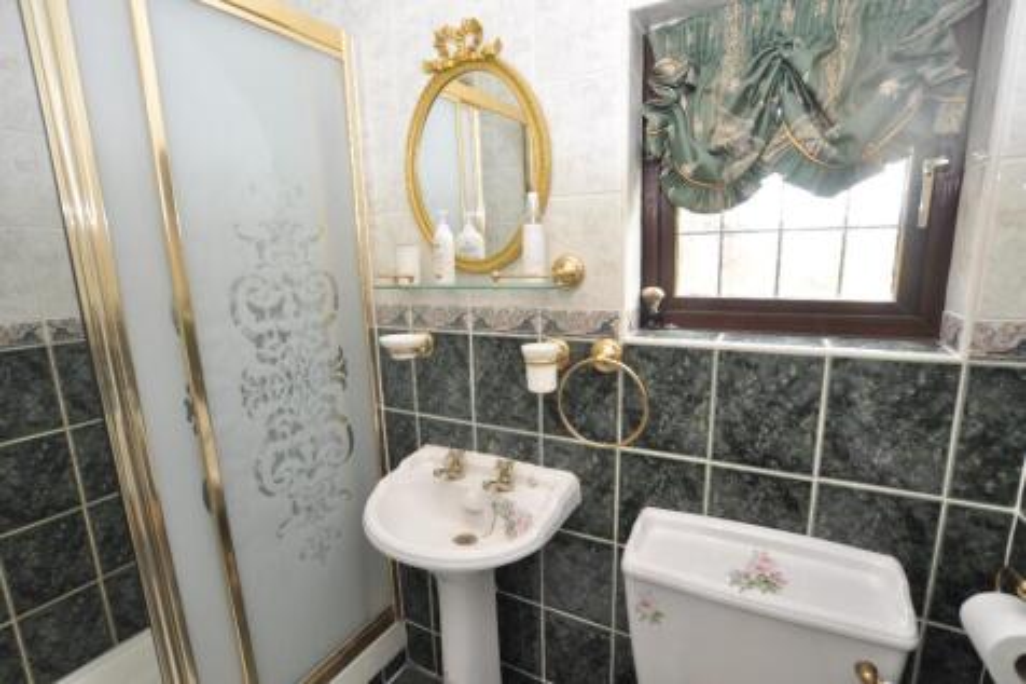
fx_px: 470
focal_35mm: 16
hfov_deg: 95.0
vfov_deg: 72.0
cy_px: 342
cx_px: 513
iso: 640
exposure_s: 1/60
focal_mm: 11
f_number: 4.5
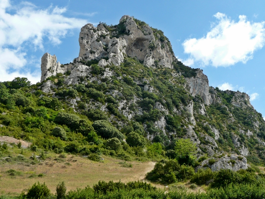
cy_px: 98
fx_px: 421
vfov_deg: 26.6
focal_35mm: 55
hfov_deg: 34.9
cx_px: 143
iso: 100
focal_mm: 8.2
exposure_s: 1/500
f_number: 4.2
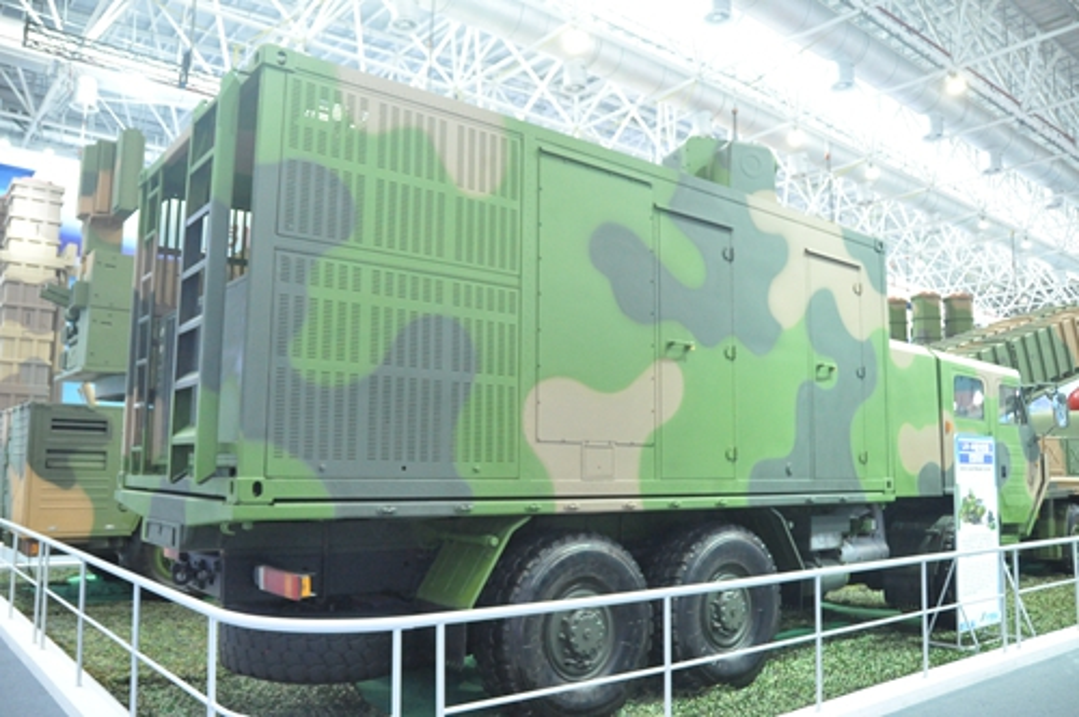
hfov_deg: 57.3
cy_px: 358
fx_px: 988
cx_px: 540
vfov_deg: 39.9
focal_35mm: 33
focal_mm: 22
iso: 3200
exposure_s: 1/100
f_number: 3.8
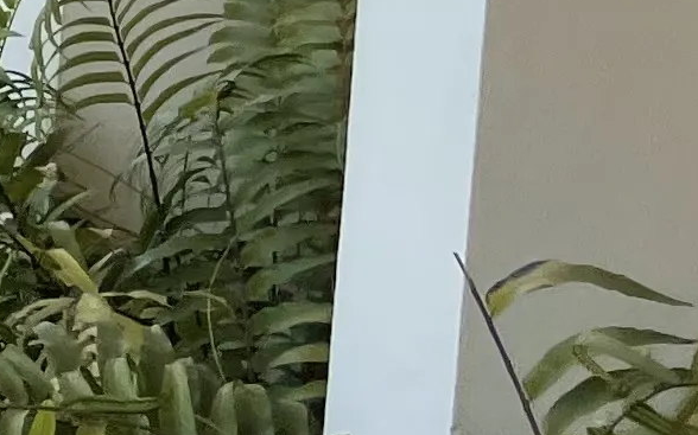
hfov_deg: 8.7
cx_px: -1531
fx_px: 3594
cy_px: -491
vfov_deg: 6.7
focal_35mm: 189
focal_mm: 4.2
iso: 32
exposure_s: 1/2053
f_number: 1.6
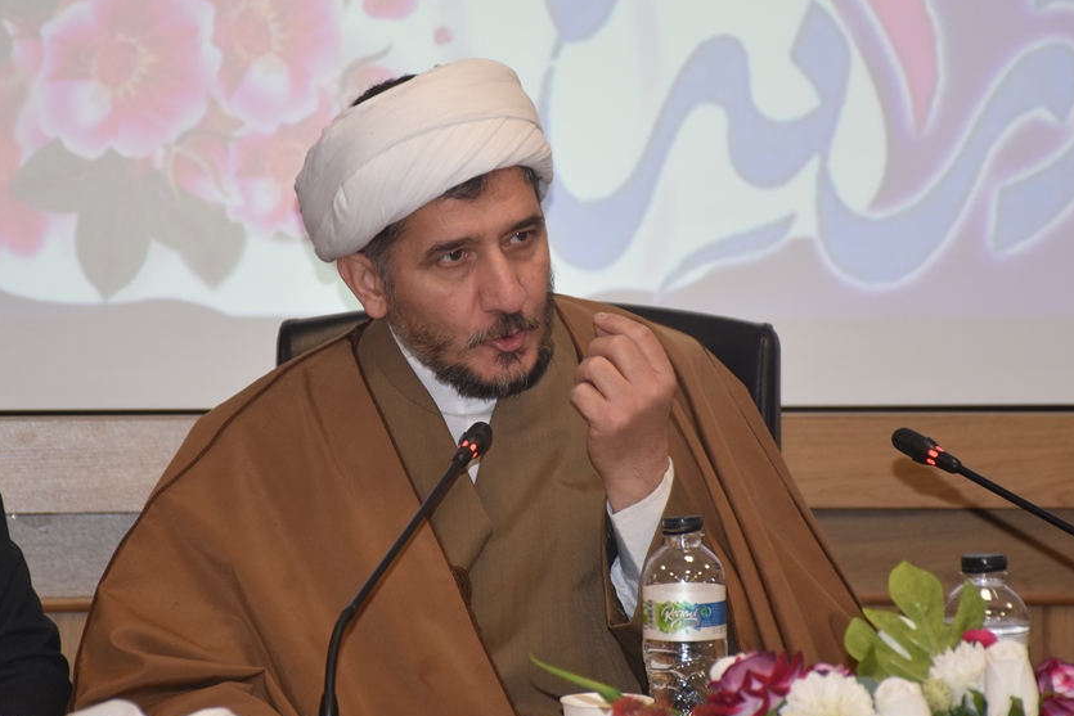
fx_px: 5490
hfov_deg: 11.2
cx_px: 509
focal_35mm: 184
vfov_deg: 7.5
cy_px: 331
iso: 500
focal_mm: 100
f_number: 5.6
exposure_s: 1/60
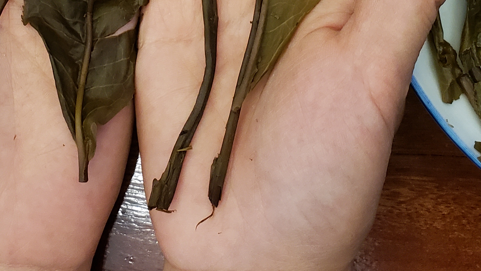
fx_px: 957
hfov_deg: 28.0
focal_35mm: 75
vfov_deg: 14.7
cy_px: -160
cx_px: 144
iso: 320
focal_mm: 4.3
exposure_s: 1/50
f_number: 2.4
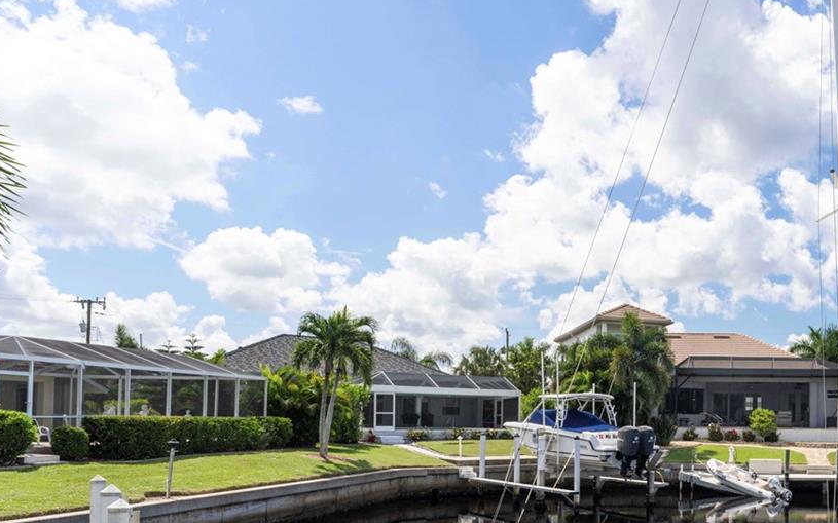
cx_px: 728
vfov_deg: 38.3
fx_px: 731
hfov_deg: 53.5
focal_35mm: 32
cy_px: 398
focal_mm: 16
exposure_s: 1/250
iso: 200
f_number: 8
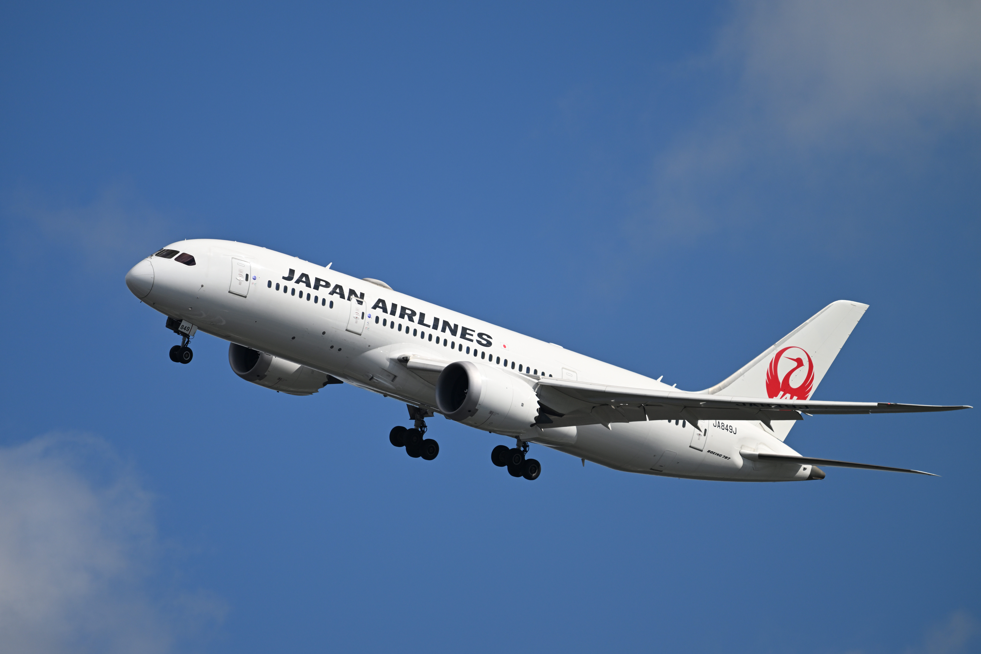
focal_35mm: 600
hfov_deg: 3.4
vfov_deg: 2.3
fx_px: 16349
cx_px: 490
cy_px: 327
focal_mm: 600
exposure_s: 1/2000
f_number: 6.3
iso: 250
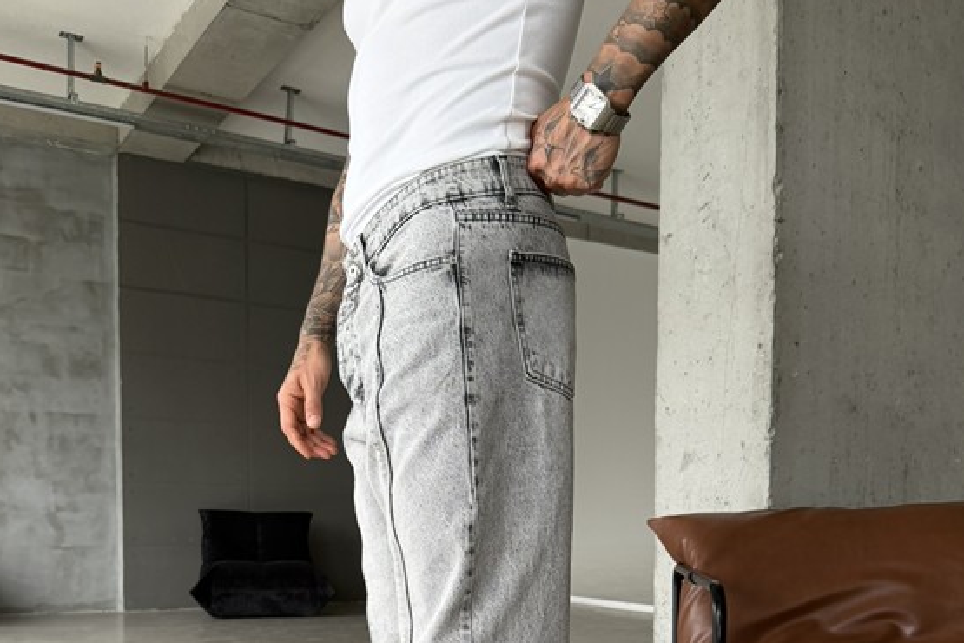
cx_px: 455
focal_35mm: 36
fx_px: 964
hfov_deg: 53.1
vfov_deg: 35.0
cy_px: 565
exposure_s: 1/121
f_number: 1.78
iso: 160
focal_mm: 6.76
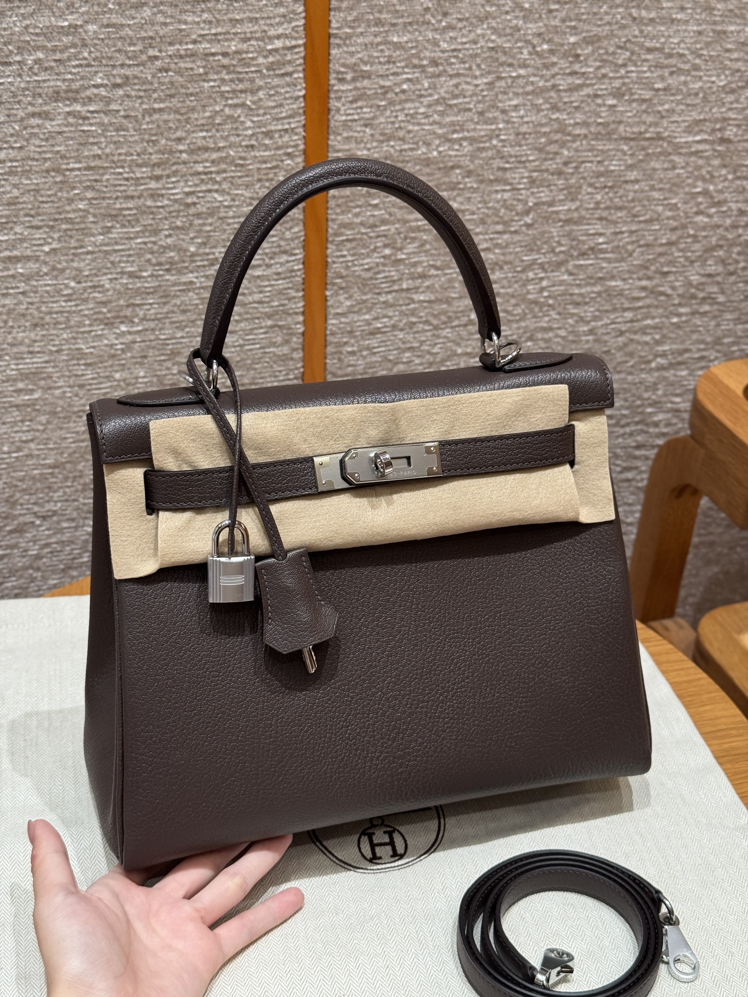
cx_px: 374
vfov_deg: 39.7
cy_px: 498
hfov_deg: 30.3
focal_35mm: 48
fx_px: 1383
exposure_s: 1/100
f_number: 1.78
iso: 125
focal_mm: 6.76
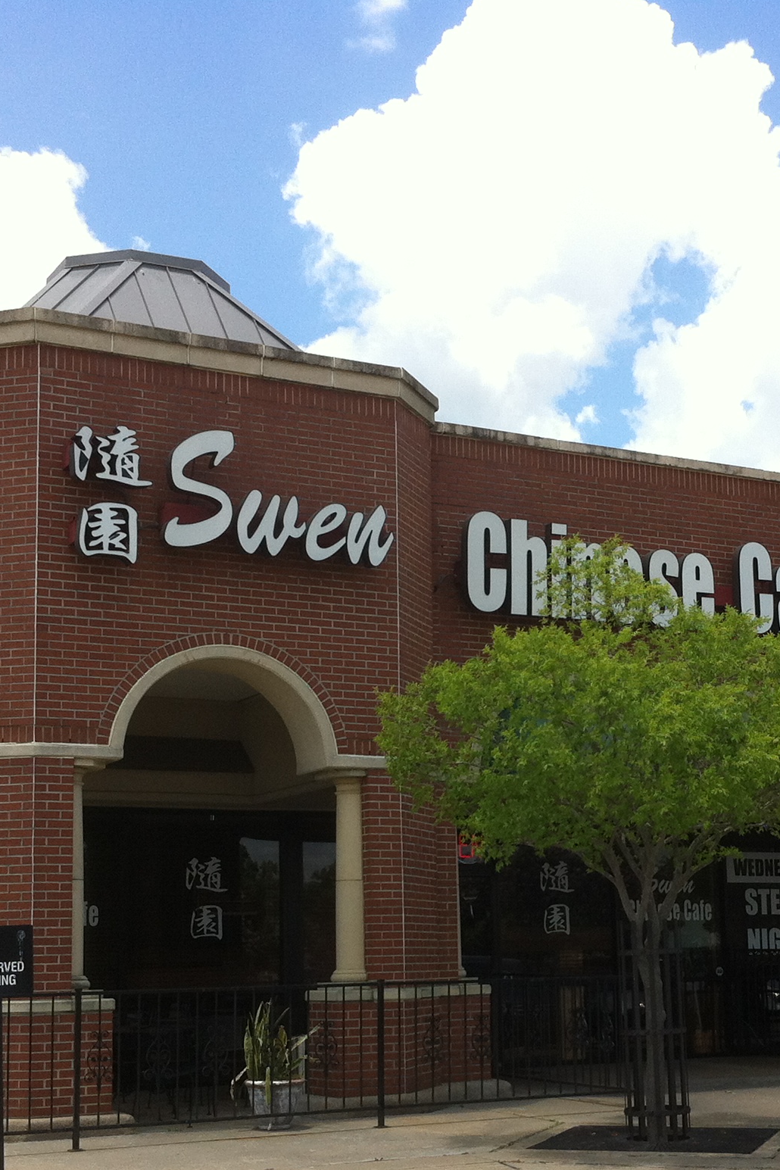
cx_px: 567
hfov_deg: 22.1
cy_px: 718
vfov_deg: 32.8
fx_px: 1982
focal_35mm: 61
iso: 80
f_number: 2.8
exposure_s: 1/943
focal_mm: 3.85
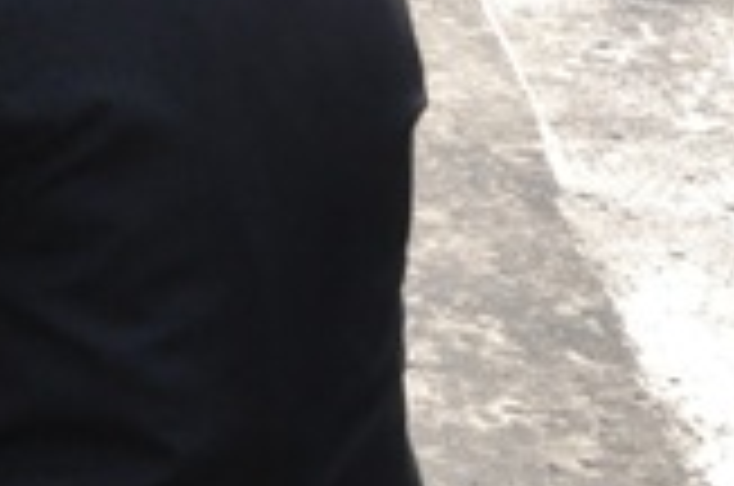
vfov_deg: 9.1
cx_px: -901
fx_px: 2991
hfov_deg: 11.9
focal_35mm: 147
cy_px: -209
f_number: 9
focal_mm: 20
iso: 1000
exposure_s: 1/320
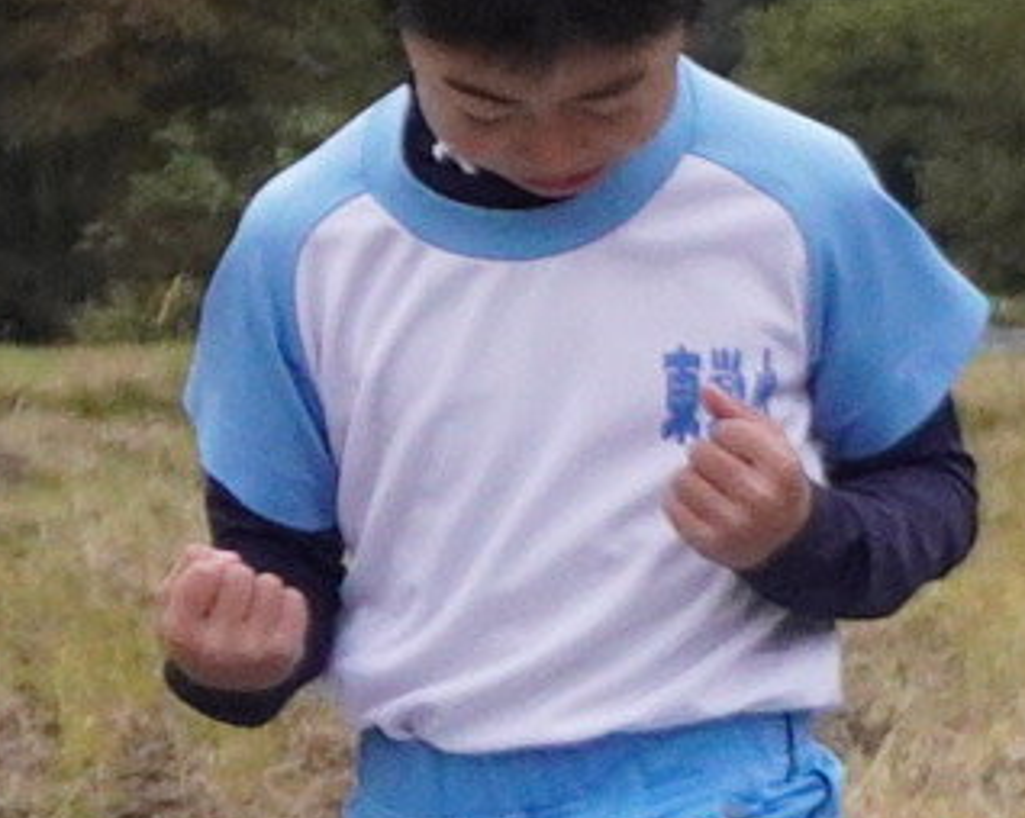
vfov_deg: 2.5
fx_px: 18962
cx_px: 216
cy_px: 709
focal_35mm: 625
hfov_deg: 3.1
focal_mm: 47
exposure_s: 1/2000
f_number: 5.6
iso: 1600
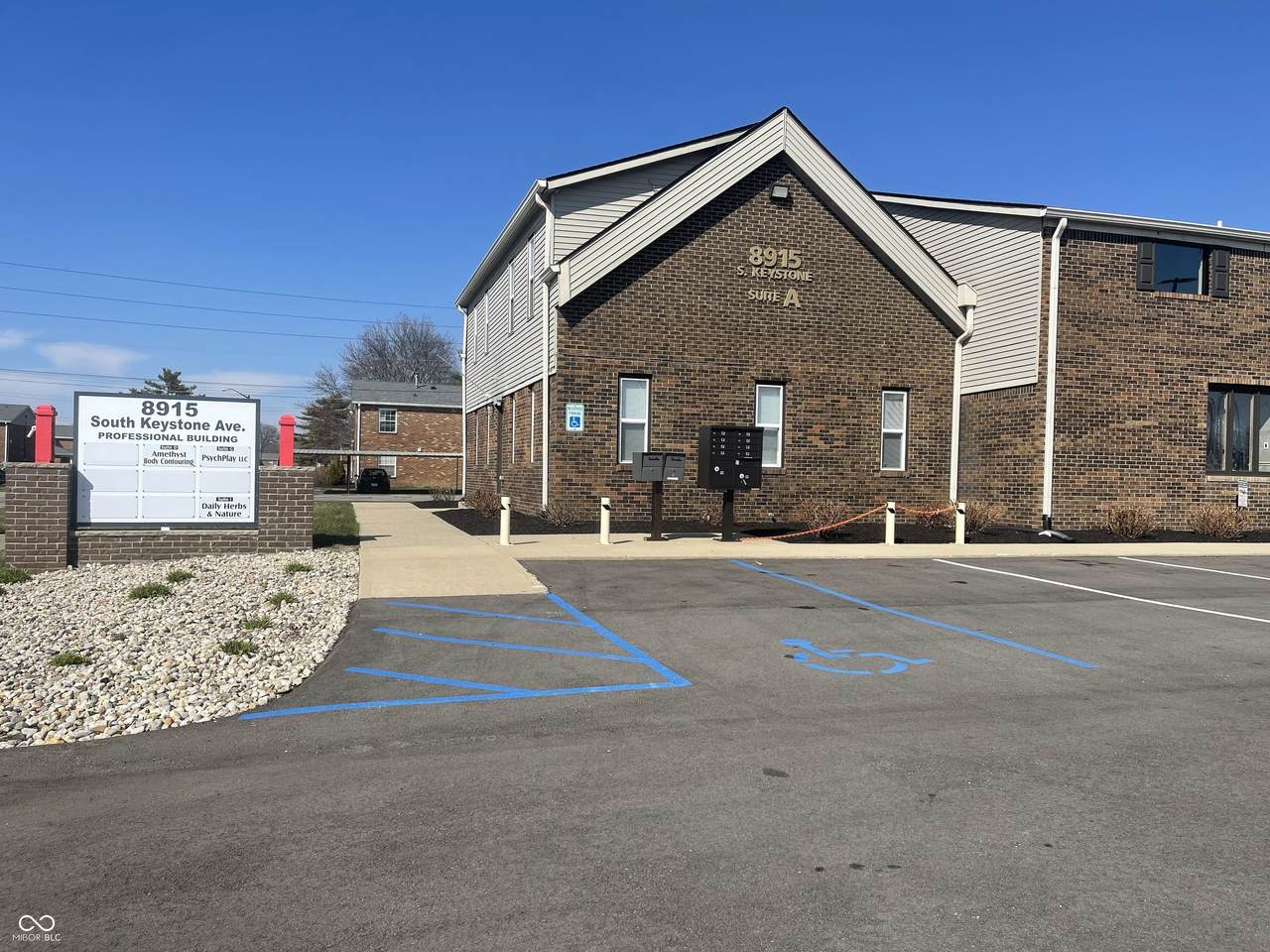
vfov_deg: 53.1
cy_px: 476
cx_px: 635
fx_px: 954
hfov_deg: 67.3
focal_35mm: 26
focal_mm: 5.1
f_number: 1.6
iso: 32
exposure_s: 1/4525
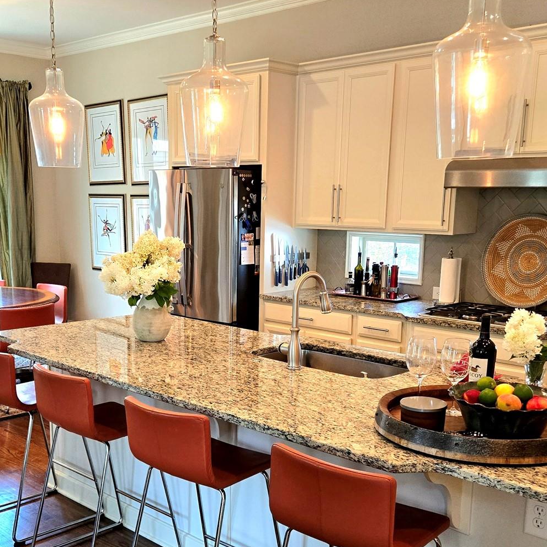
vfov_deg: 39.5
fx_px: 751
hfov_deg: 40.0
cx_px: 238
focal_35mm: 42
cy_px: 373
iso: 125
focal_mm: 5.4
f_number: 1.8
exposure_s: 1/120
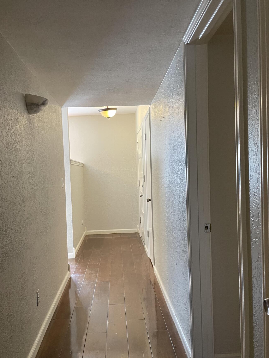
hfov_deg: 46.8
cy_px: 186
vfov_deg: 59.9
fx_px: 311
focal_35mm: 30
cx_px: 124
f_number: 1.6
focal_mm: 4.2
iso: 160
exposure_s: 1/60
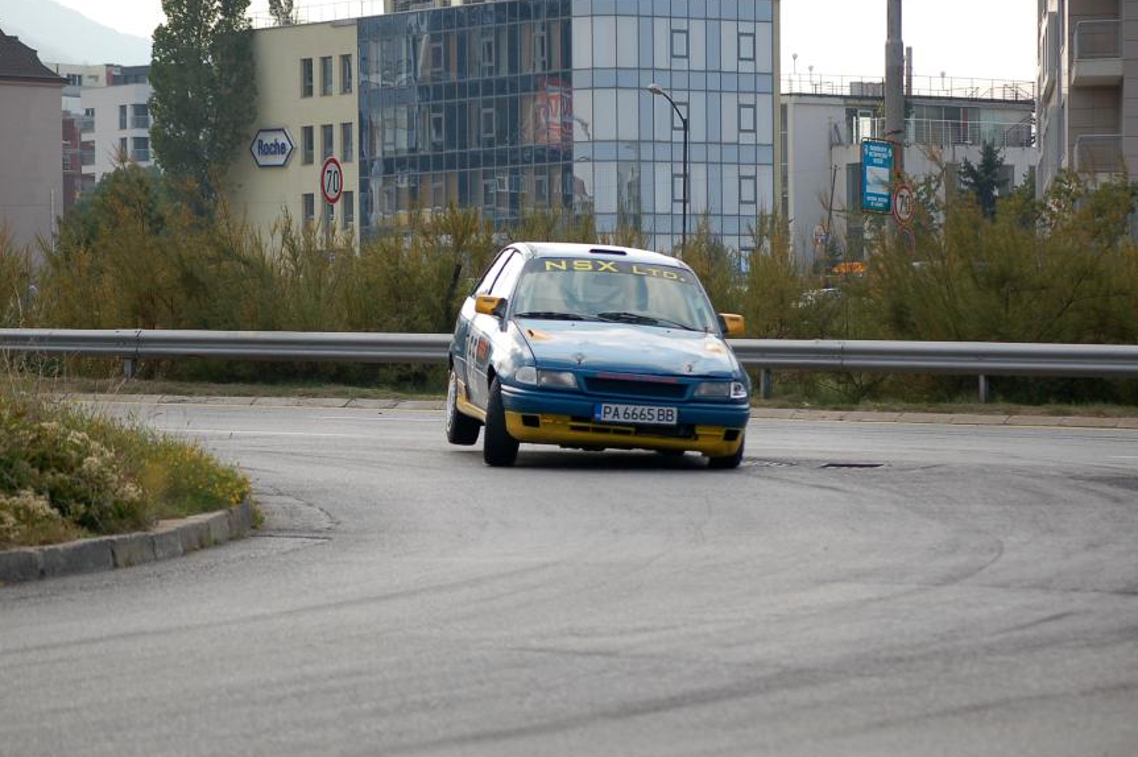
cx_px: 546
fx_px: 4612
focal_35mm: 146
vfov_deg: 9.4
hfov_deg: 14.1
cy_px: 367
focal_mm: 82
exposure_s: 1/1000
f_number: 4.5
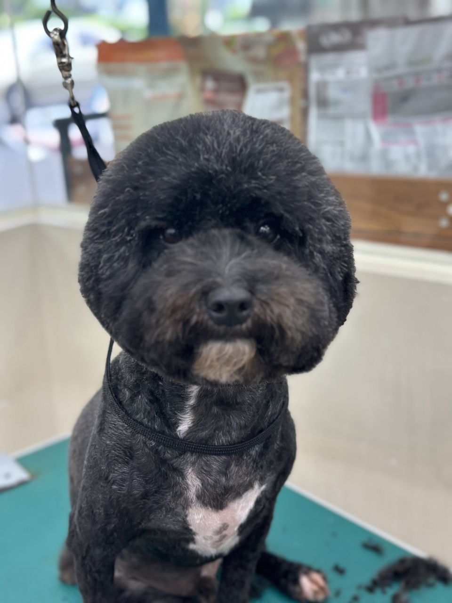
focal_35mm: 48
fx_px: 836
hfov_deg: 30.3
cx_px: 226
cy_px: 302
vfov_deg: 39.7
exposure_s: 1/120
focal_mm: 6.86
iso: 200
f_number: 1.78
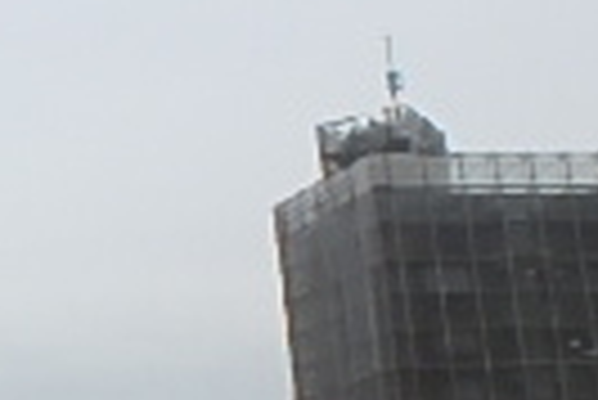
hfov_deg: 16.4
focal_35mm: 105
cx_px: -472
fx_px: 1746
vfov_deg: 13.0
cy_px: 346
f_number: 3.5
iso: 125
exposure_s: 1/800
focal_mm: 3.7
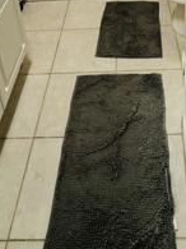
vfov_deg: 32.2
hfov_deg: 31.3
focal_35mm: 46
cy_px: -68
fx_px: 330
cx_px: 117
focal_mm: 2.22
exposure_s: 1/60
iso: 250
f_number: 2.2
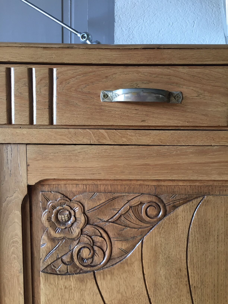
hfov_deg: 48.2
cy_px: 152
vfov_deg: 61.7
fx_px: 255
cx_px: 114
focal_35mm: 29
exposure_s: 1/33
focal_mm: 4.15
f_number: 2.2
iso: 100
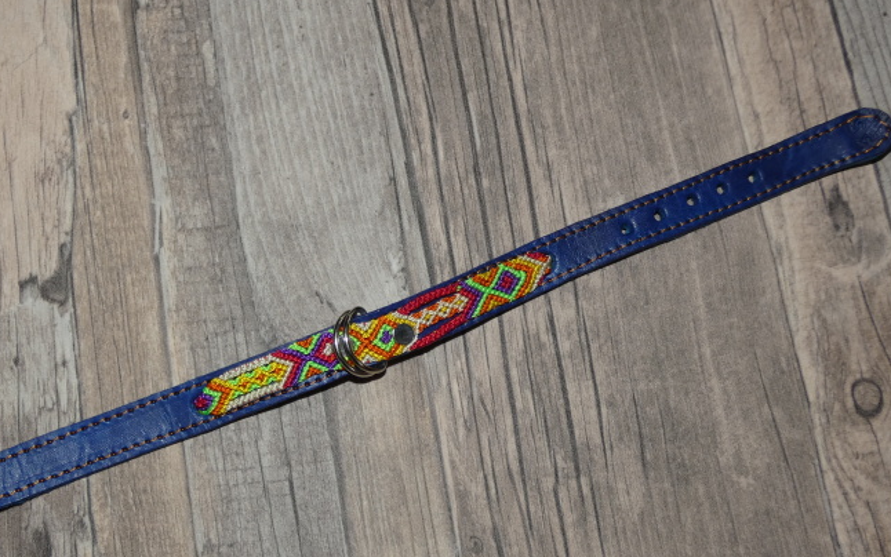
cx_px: 356
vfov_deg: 30.4
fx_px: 1020
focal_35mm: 42
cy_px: 342
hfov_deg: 46.9
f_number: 3.4
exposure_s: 1/125
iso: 80
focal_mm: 5.8
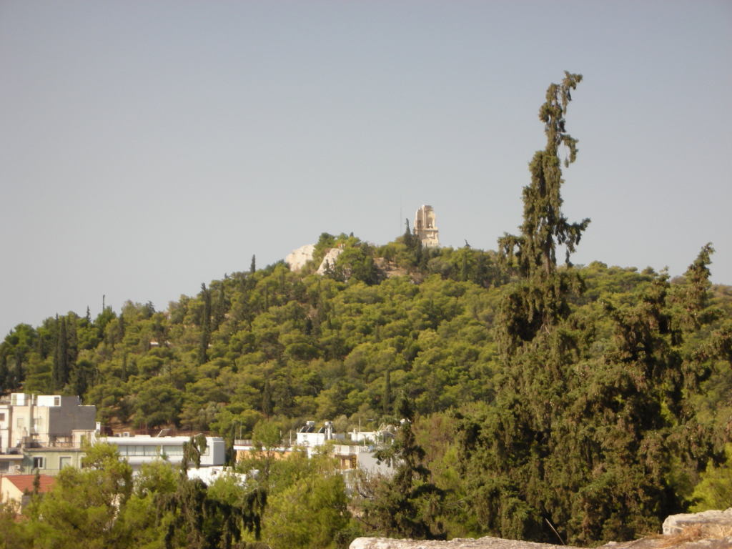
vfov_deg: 14.1
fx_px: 2220
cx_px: 366
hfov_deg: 18.7
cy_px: 274
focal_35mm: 105
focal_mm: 17.4
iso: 50
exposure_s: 1/238
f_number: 5.4
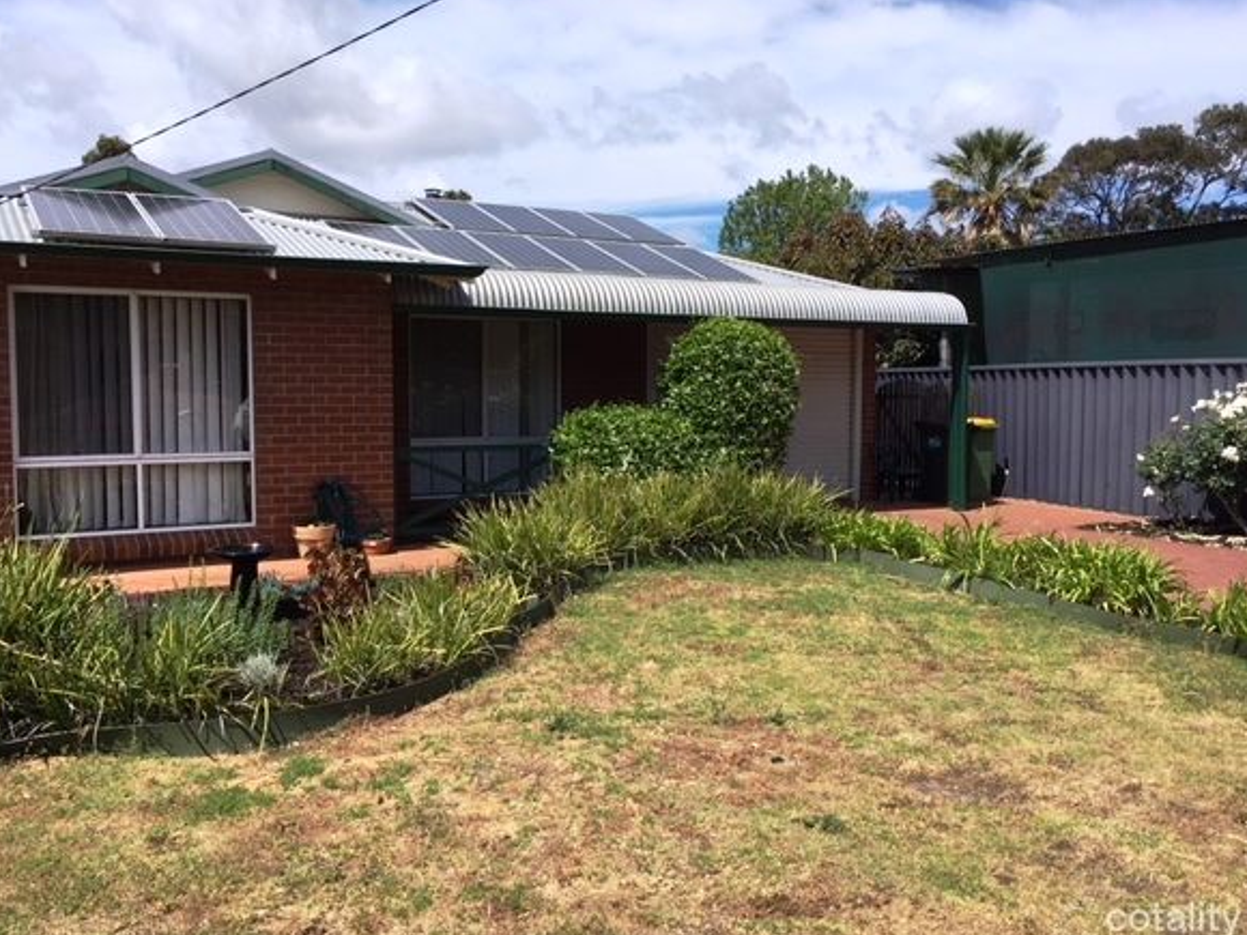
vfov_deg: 44.2
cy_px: 464
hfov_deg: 56.8
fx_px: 1153
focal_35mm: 32
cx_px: 600
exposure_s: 1/2747
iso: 25
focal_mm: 4.15
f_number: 2.2
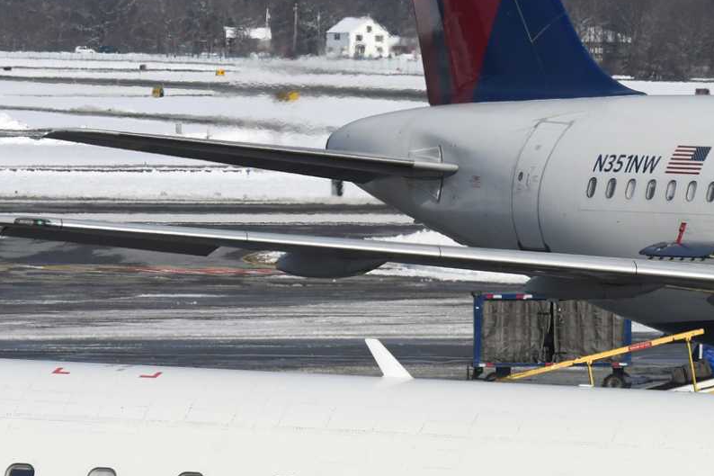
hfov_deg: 4.4
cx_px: 775
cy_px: 156
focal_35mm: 472
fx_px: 9359
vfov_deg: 2.9
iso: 500
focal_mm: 122
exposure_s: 1/1250
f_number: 8
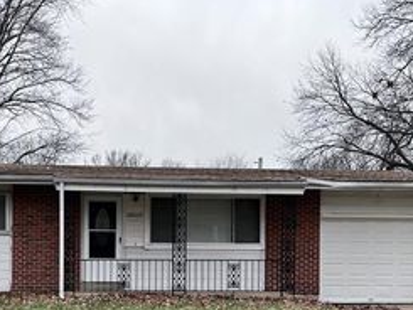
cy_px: 257
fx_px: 633
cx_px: 140
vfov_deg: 26.9
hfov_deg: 35.8
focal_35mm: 53
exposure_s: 1/343
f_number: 1.6
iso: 50
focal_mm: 5.1
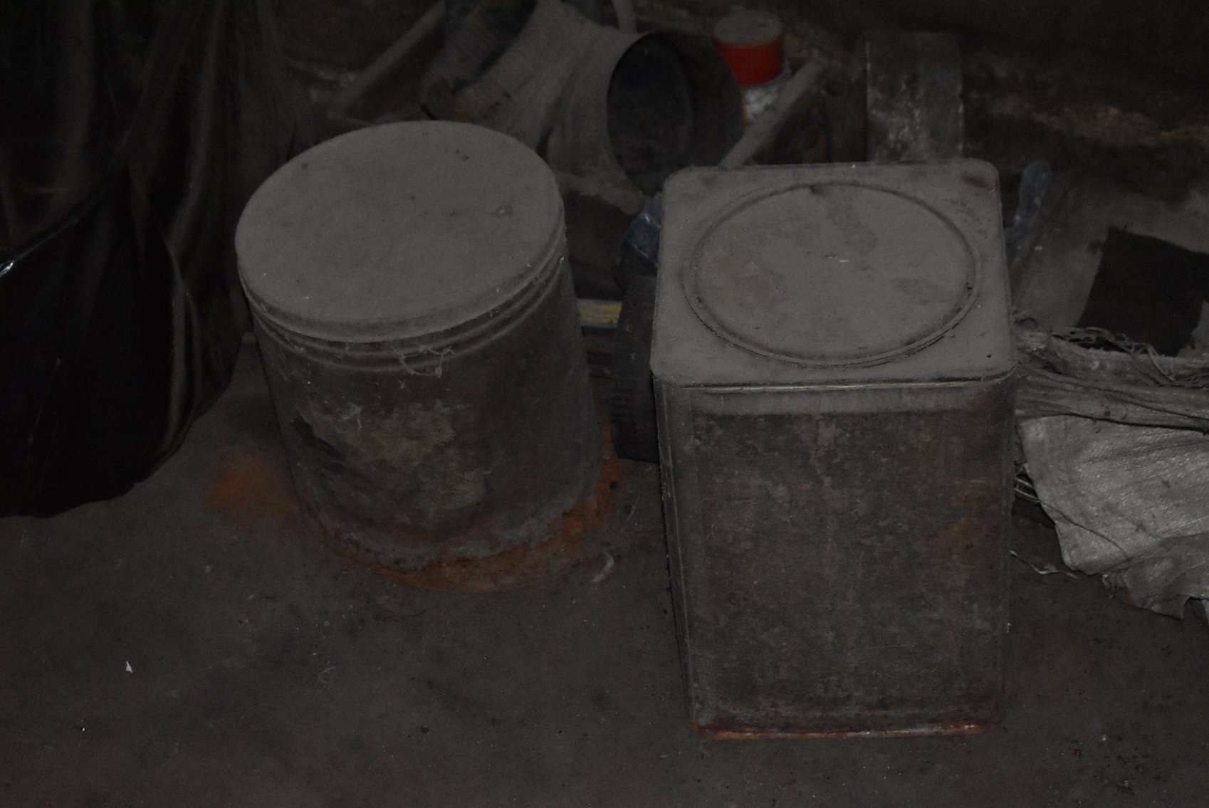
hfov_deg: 28.1
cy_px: 404
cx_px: 604
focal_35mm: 72
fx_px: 2420
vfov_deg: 19.0
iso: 6400
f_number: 5.3
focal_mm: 48
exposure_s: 1/60
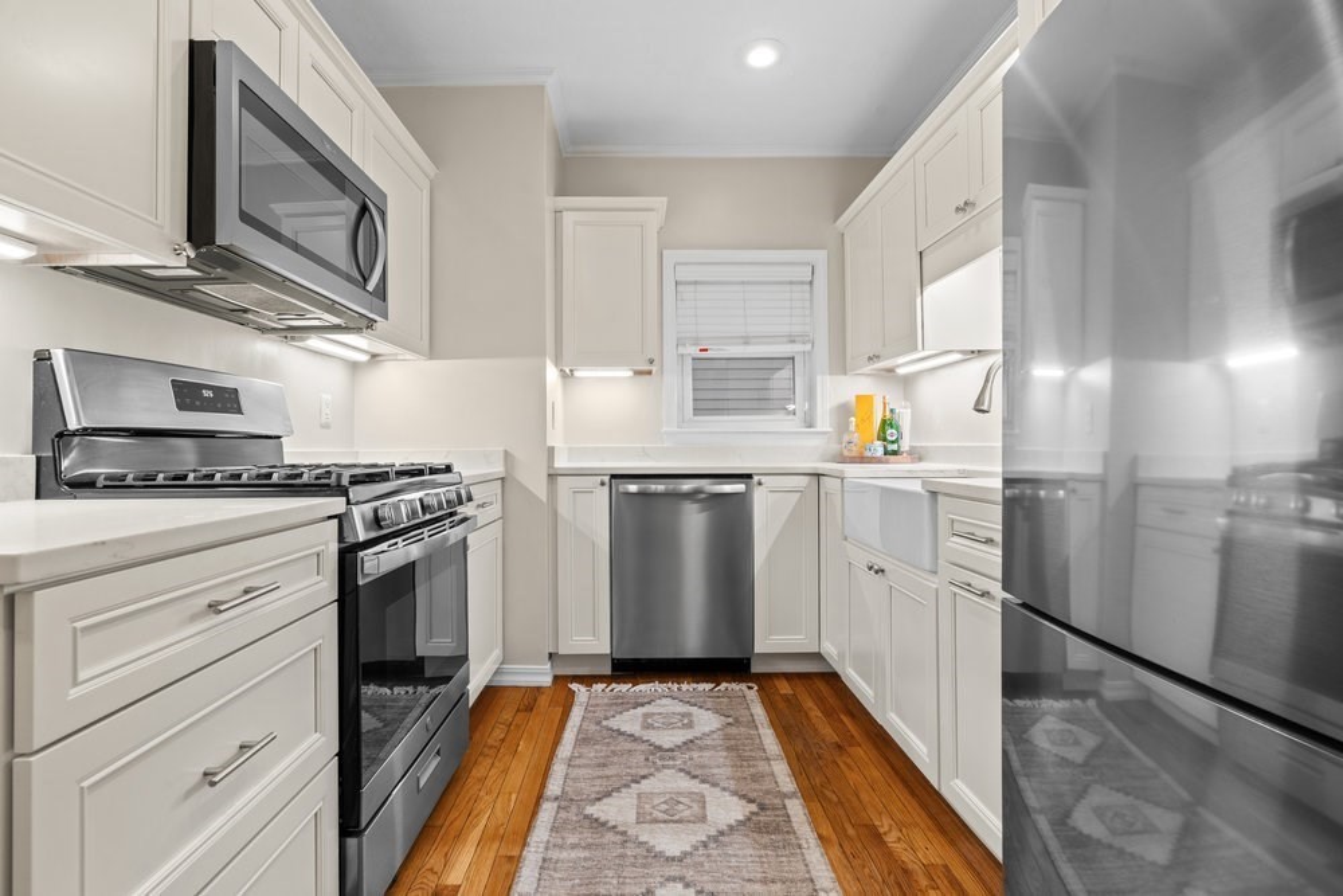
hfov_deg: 96.7
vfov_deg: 73.8
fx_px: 597
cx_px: 672
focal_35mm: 16
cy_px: 448
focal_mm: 16
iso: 320
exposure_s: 1/1.25
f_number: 9
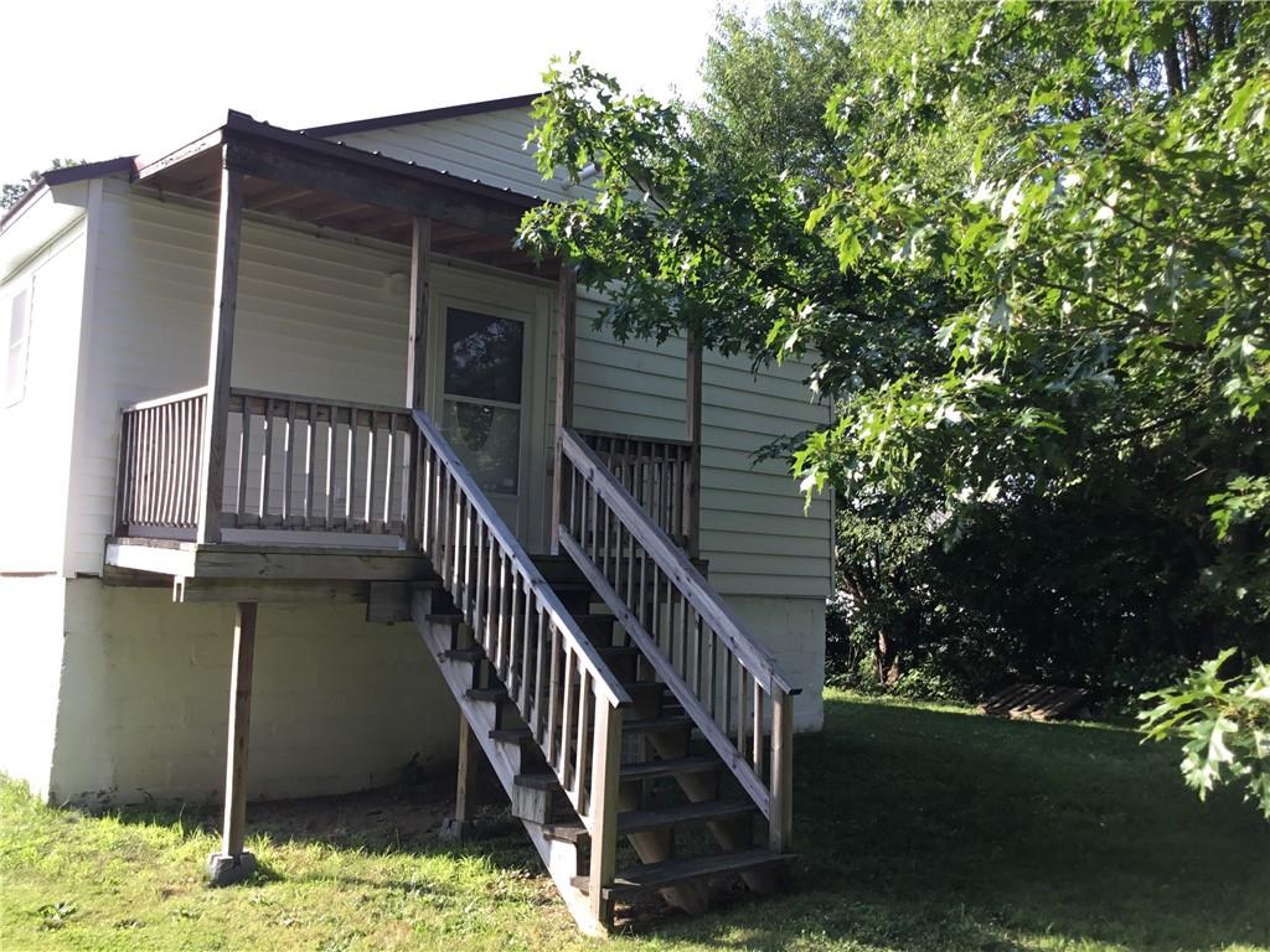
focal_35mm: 31
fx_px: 1137
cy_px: 476
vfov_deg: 45.4
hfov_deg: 58.4
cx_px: 635
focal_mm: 3.3
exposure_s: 1/166
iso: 25
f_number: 2.4
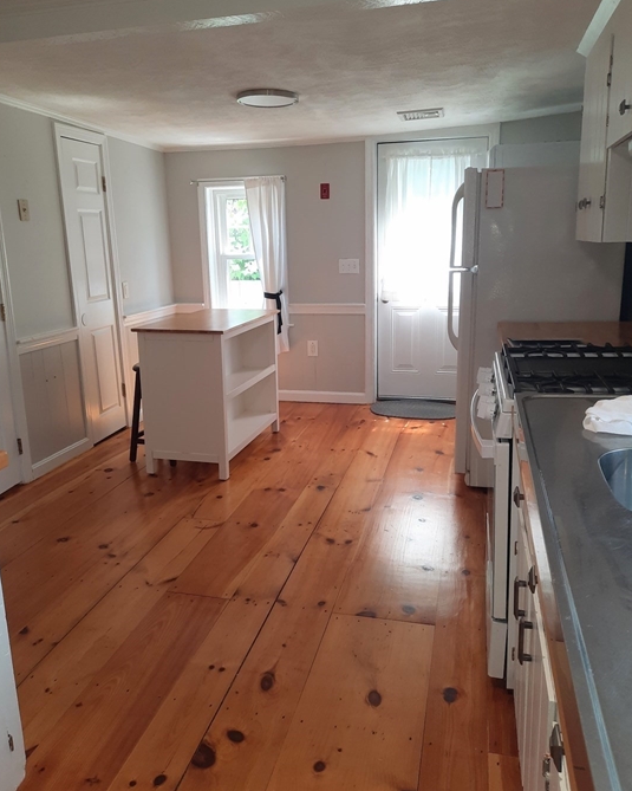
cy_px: 384
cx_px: 299
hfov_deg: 51.5
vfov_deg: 62.2
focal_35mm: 28
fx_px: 655
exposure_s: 1/60
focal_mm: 4.6
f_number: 2
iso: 100
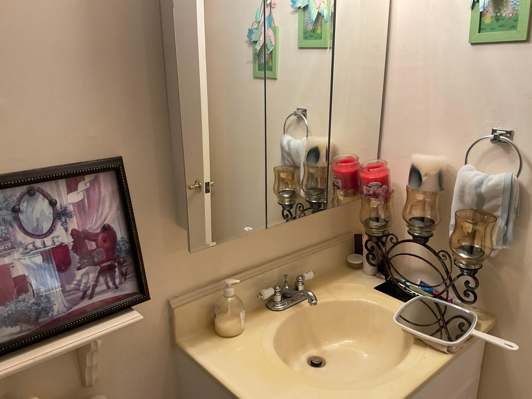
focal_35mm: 29
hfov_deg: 61.7
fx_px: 446
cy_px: 200
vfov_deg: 48.2
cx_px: 266
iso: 80
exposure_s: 1/60
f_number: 1.8
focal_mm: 3
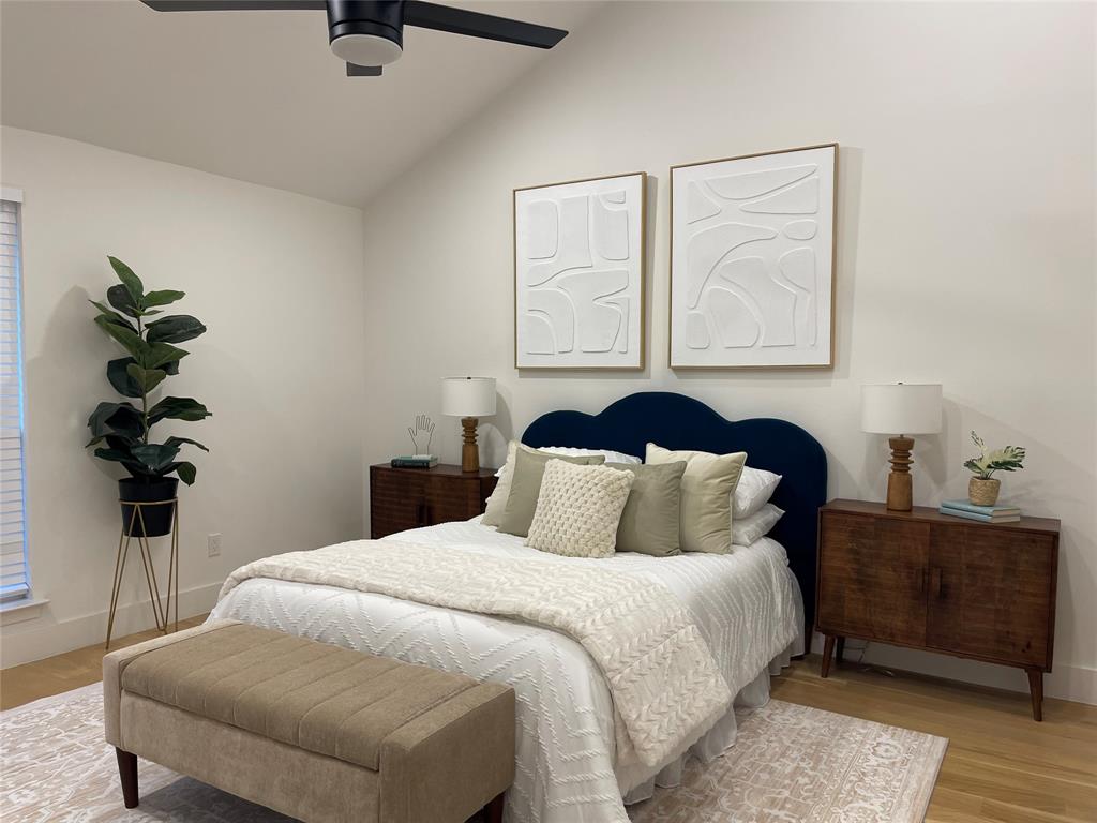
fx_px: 792
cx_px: 548
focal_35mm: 25
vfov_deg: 54.9
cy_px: 412
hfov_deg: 69.4
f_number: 1.6
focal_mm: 5.1
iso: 80
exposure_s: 1/60
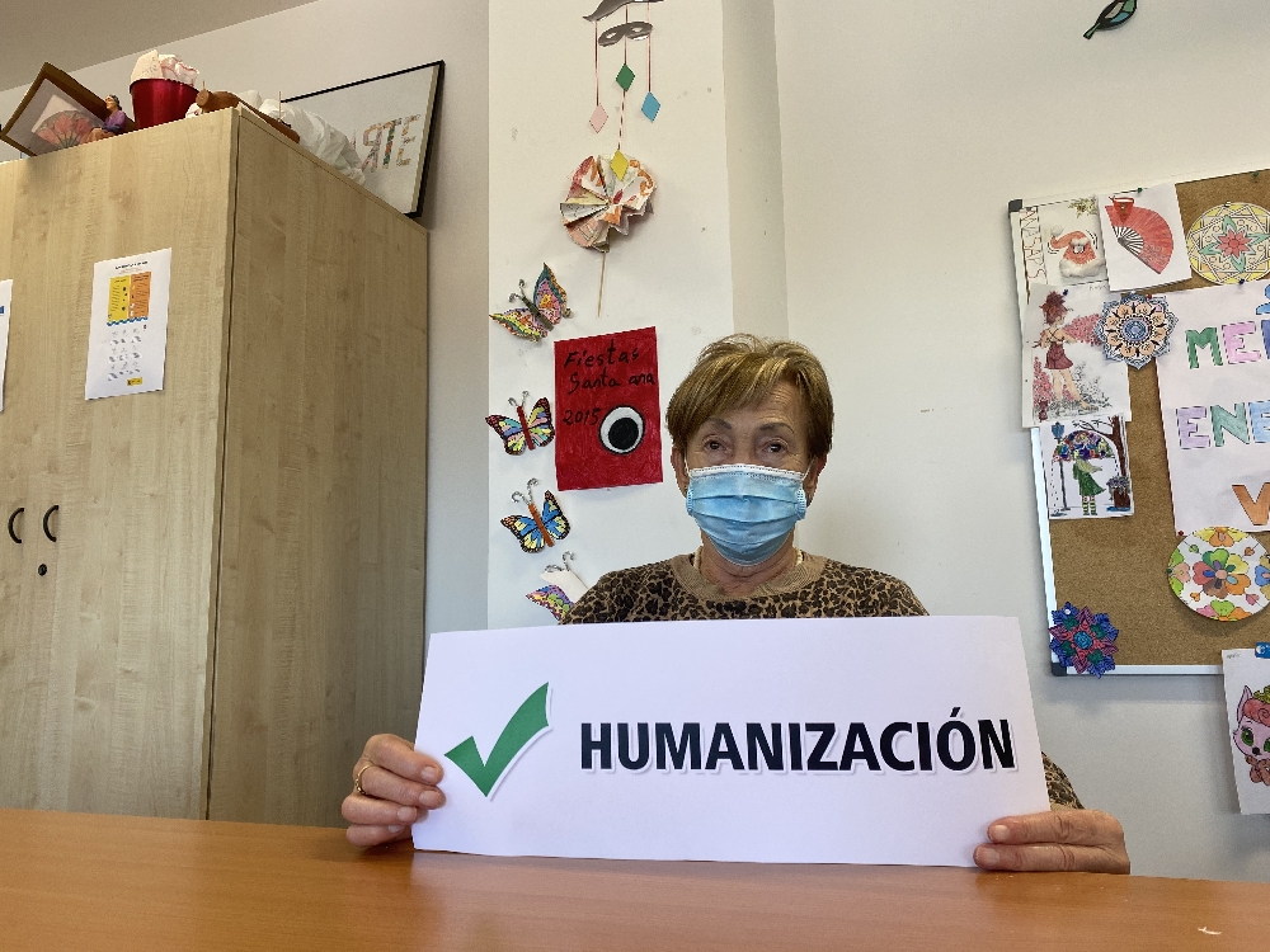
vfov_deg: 53.1
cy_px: 476
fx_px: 954
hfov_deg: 67.3
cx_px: 635
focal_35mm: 26
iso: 64
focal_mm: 4.25
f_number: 1.8
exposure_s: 1/100
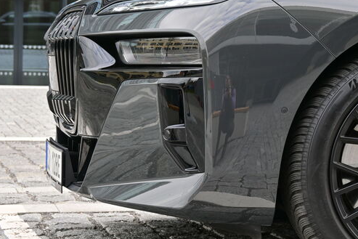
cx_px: 271
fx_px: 1253
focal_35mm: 126
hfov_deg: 16.2
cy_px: 133
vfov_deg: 10.9
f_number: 6.3
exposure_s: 1/80
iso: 110
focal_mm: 50
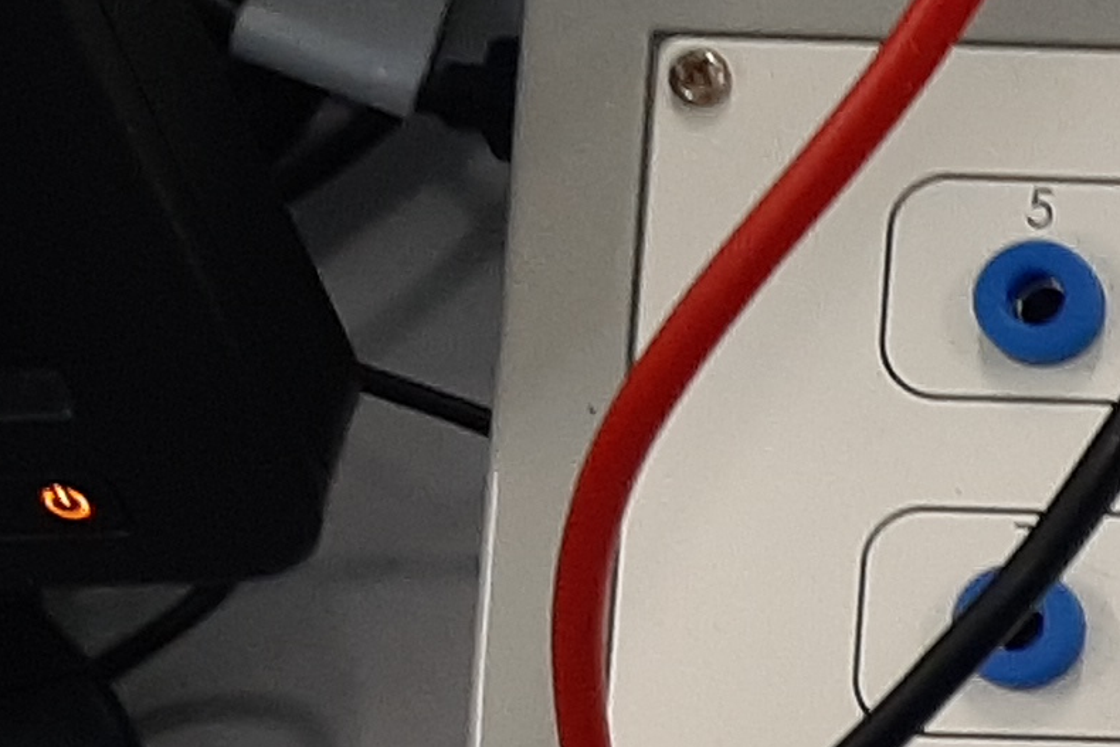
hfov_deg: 12.0
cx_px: 2679
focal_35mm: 138
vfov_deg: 9.6
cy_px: 1196
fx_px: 4294
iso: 80
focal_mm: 3.93
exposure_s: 1/50
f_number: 1.7
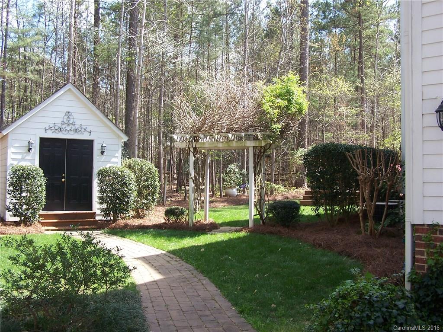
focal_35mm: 38
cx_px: 222
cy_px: 166
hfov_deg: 49.0
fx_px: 486
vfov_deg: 37.7
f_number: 2.8
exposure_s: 1/250
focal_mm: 6.3
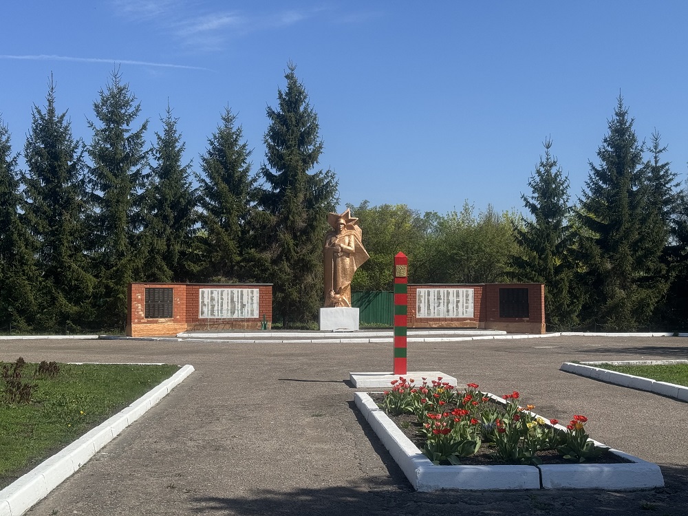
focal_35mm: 48
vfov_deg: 30.3
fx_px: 954
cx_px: 344
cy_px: 258
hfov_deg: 39.7
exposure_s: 1/4310
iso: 64
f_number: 1.78
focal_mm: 6.76
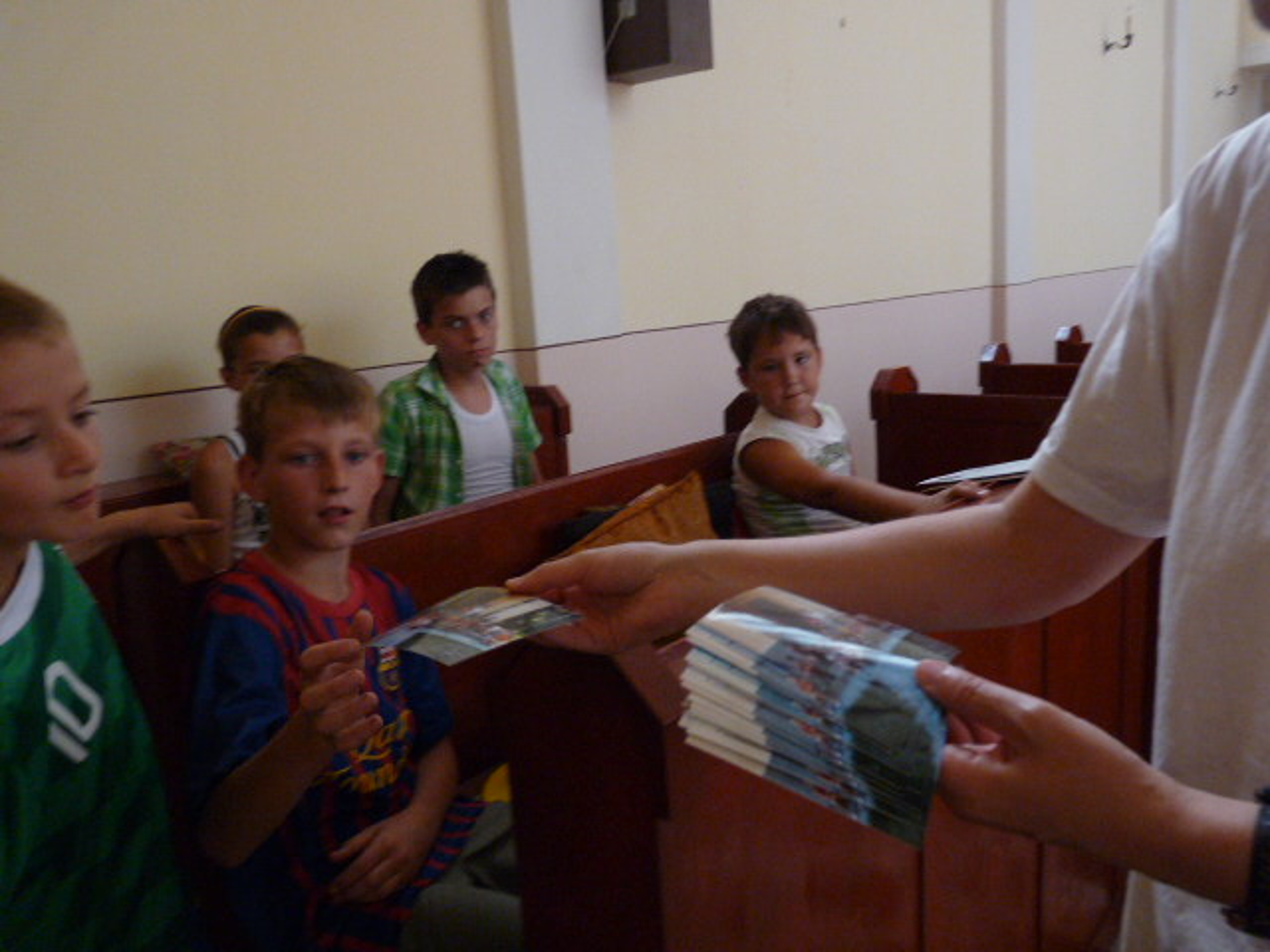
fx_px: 991
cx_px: 635
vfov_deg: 51.4
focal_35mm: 27
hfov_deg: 65.3
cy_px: 476
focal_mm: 4.8
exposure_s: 1/125
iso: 400
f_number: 2.8
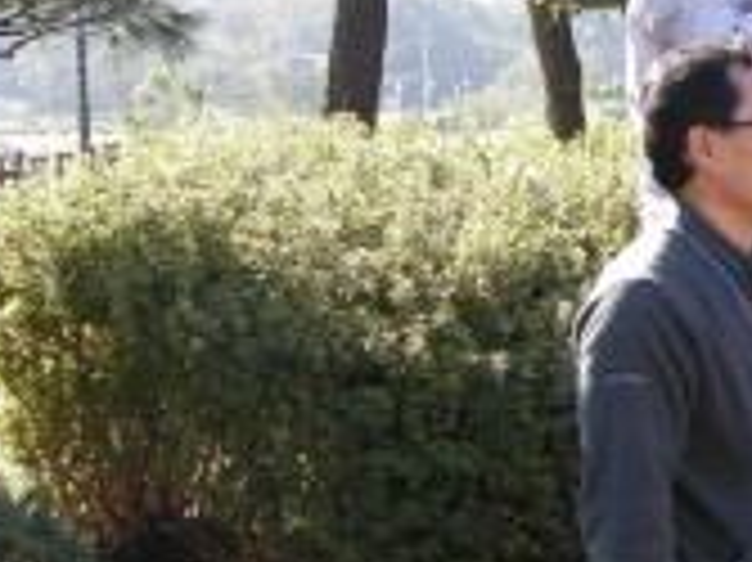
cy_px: 65
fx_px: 2279
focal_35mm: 105
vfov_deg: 14.0
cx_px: 986
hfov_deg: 17.5
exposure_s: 1/78.2
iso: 64
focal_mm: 7.5
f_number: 3.8
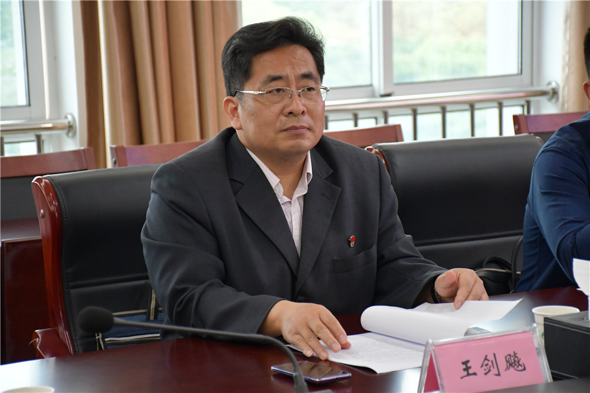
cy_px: 196
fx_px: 2081
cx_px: 295
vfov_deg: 10.8
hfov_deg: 16.1
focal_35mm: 127
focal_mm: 85
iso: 3200
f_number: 5.3
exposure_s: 1/125
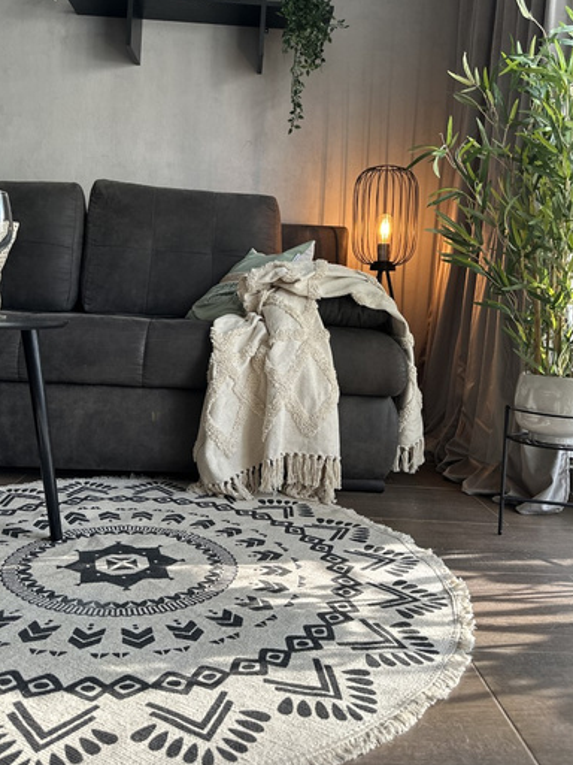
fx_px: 662
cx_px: 266
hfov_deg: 46.8
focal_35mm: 30
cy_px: 318
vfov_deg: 59.6
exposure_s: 1/71
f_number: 1.78
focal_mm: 6.86
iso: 250
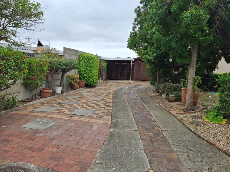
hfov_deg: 69.4
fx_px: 166
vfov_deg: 54.9
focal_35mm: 25
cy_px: 86
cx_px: 115
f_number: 1.8
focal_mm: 4.69
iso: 25
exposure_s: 1/859
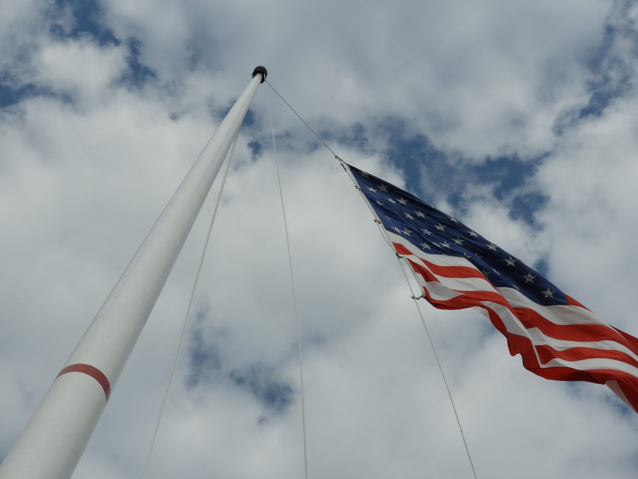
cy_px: 240
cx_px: 319
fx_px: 1290
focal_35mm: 70
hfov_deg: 27.8
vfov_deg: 21.0
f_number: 5
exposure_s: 1/2000
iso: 100
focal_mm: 12.5
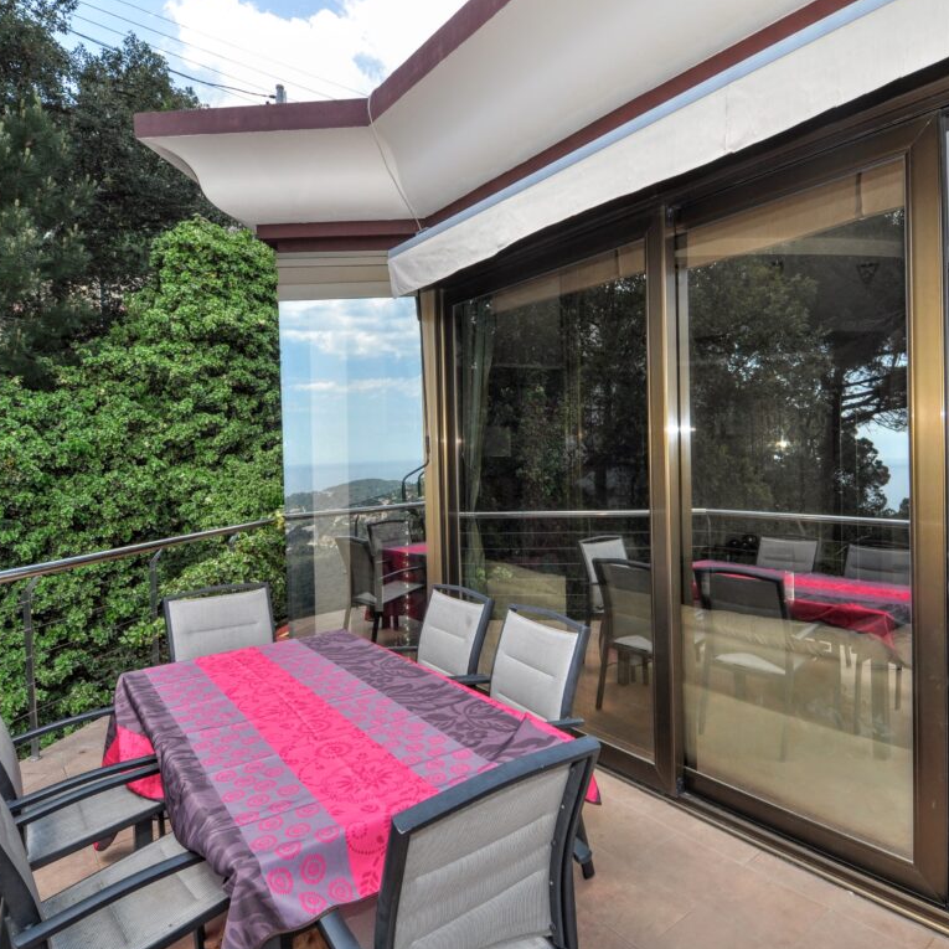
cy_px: 485
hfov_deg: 74.6
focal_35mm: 20
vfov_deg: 74.8
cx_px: 527
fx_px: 620
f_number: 9
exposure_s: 1/200
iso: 200
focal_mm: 10
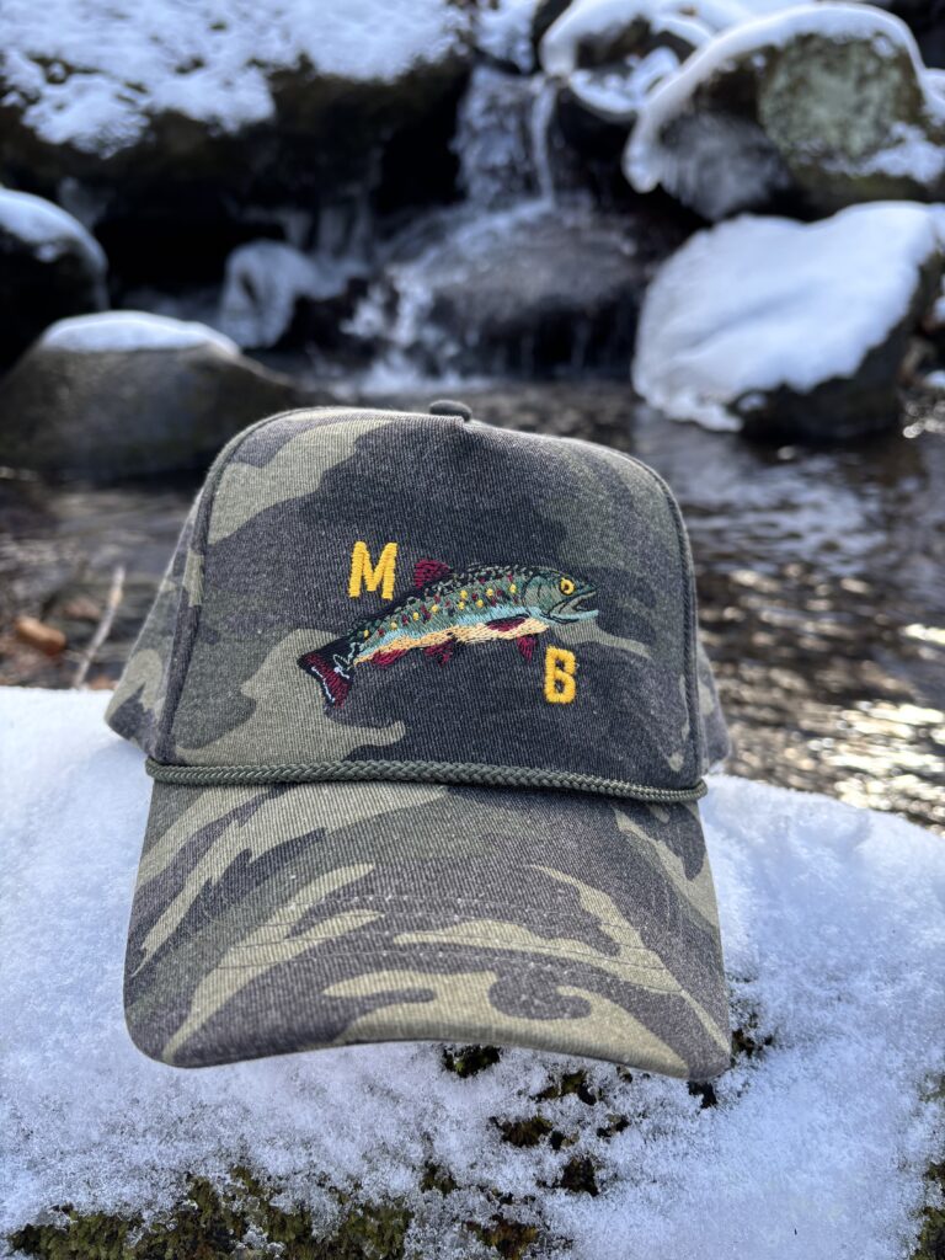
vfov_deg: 67.3
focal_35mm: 26
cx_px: 472
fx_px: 946
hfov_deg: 53.1
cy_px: 630
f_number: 1.6
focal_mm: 5.96
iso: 40
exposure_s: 1/121
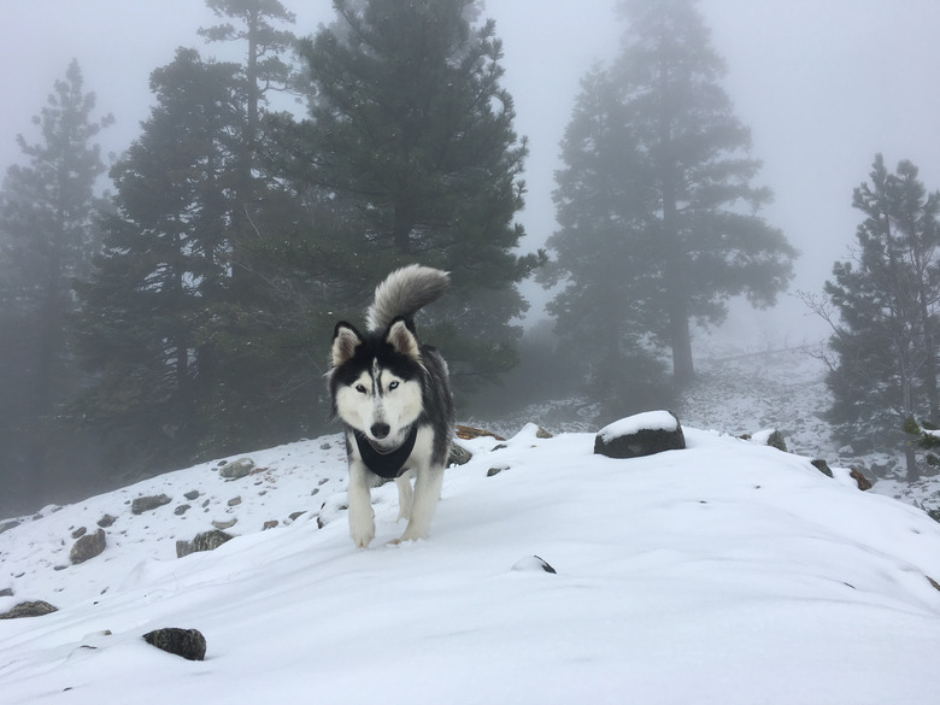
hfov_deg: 61.7
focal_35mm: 29
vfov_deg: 48.2
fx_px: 787
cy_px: 352
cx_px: 470
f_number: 2.2
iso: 25
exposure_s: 1/927
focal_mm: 4.15
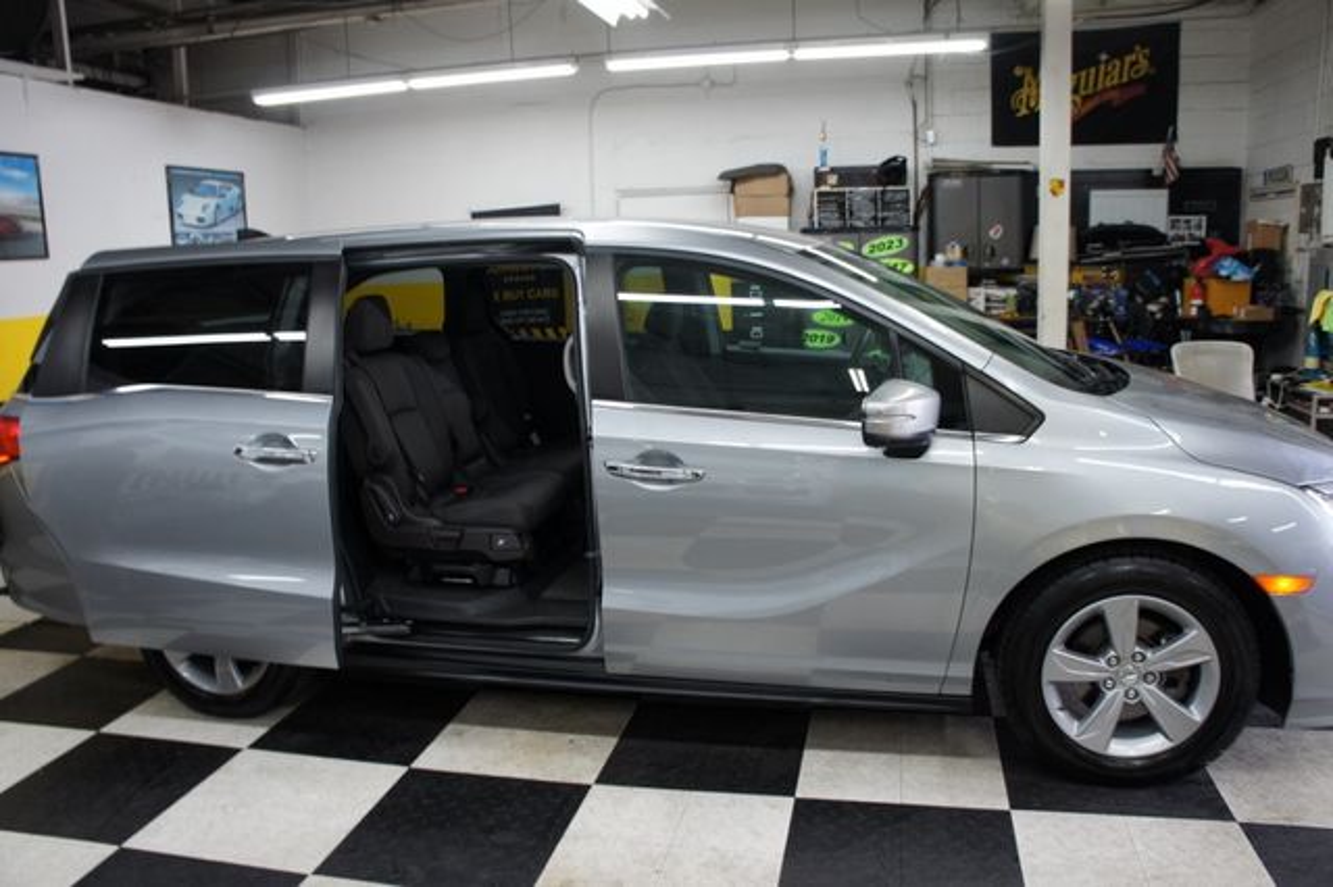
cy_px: 444
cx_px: 666
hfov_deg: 67.4
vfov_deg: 47.9
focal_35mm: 27
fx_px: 999
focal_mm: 18
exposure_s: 1/30
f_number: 3.5
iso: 200
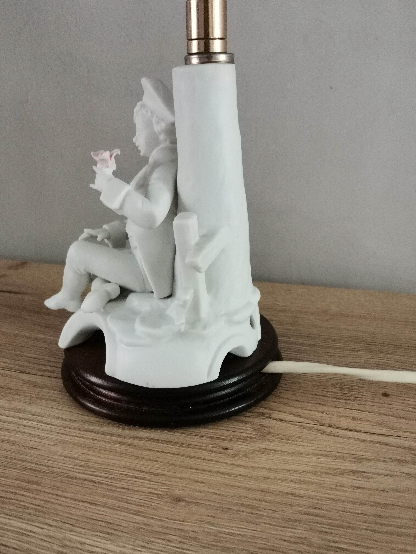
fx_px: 561
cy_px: 280
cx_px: 185
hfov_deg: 40.6
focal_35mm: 35
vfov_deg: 52.6
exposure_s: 1/100
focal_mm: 4.75
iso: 320
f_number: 1.8
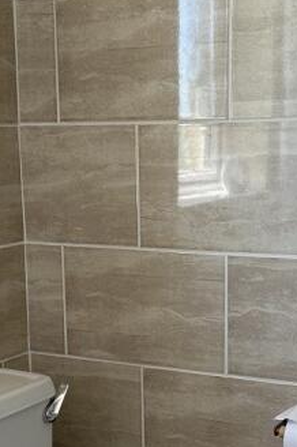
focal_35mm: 78
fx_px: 967
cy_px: 376
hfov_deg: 17.5
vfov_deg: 25.4
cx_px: 151
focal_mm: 6.86
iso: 125
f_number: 1.78
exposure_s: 1/121
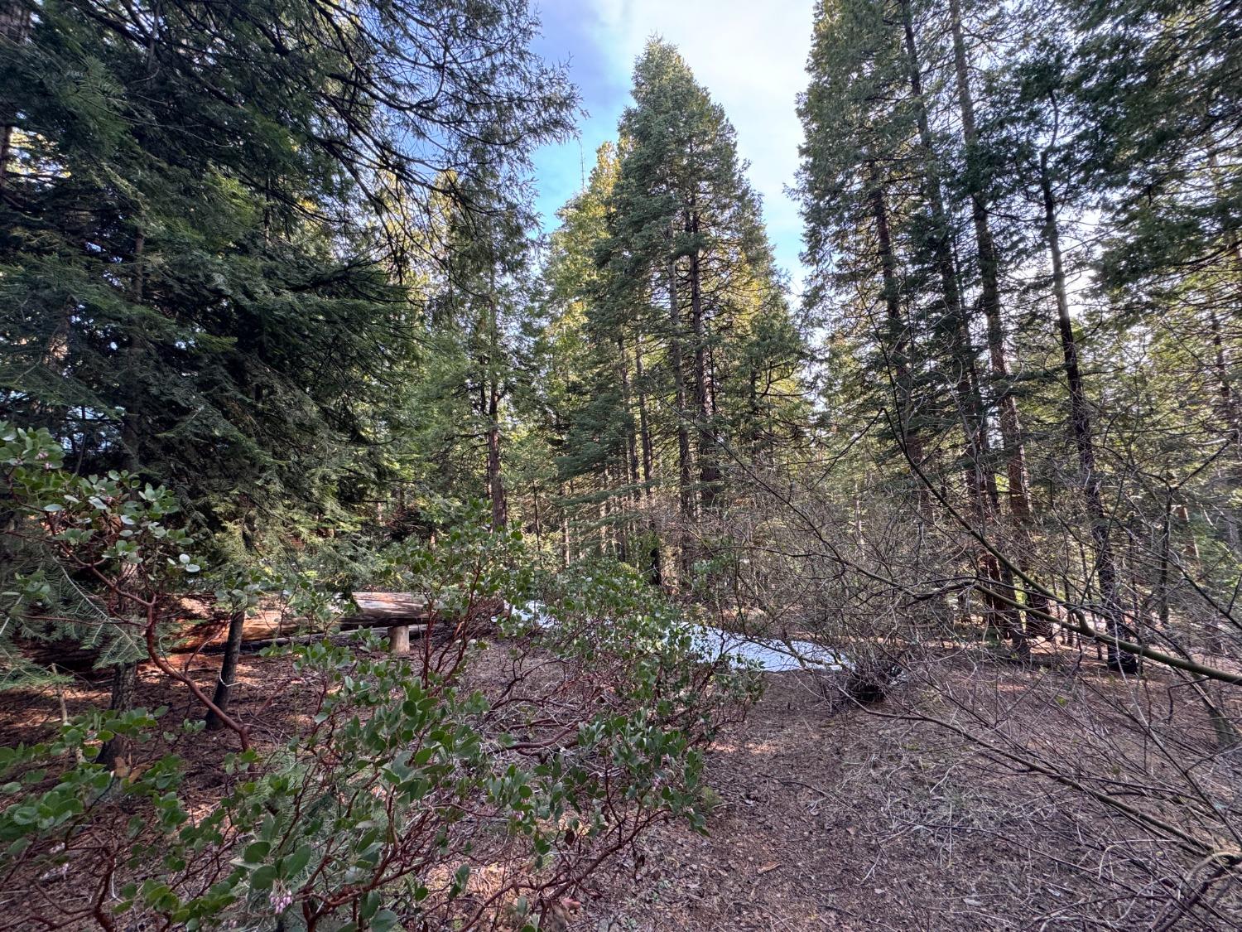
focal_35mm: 14
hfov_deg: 102.1
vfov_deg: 85.7
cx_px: 621
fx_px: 502
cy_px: 466
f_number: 2.2
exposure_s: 1/99
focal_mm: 2.22
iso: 80
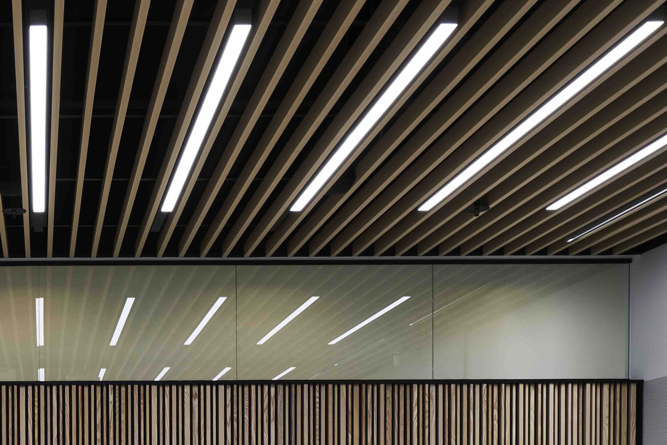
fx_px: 1075
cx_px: 56
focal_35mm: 58
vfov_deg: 21.6
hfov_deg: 32.6
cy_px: 538
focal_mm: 23
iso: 100
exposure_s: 1/1.25
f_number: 11
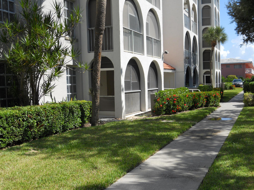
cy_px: 95
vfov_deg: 35.1
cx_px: 127
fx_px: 301
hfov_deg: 45.8
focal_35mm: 41
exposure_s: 1/800
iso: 80
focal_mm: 7.3
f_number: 3.2
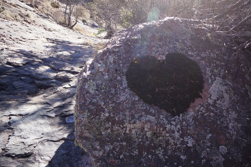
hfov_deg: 83.9
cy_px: 83
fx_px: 139
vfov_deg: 61.9
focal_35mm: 20
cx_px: 131
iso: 100
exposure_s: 1/100
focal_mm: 13
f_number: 5.6
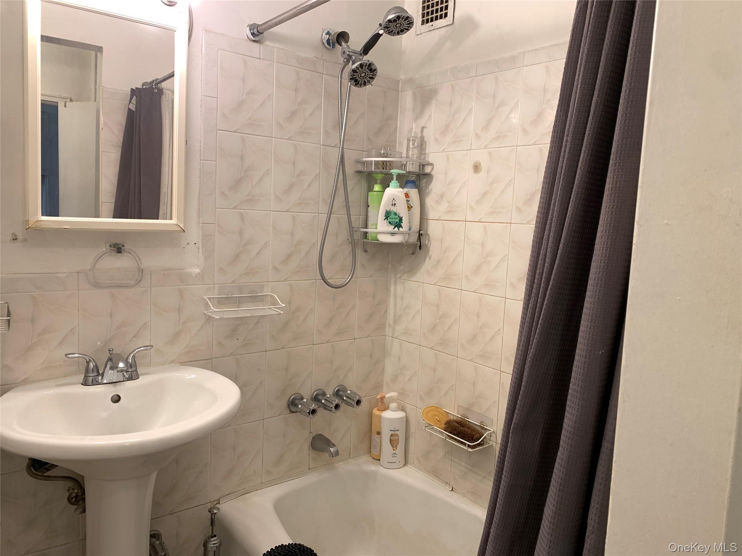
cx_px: 371
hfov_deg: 67.3
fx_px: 557
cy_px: 278
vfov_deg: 53.1
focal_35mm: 26
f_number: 1.8
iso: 50
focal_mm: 4.25
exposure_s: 1/60
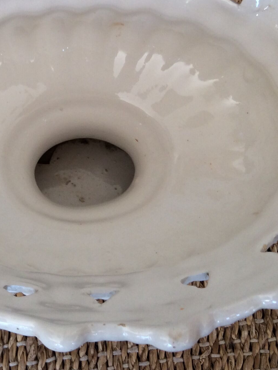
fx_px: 653
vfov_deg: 31.3
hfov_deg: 23.7
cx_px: 55
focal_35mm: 61
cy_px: 110
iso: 40
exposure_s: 1/33
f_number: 2.4
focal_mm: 3.3
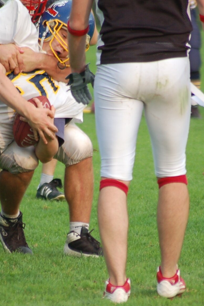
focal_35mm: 767
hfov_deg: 1.8
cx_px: 87
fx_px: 6521
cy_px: 181
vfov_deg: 2.7
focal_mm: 270
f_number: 5.6
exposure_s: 1/500
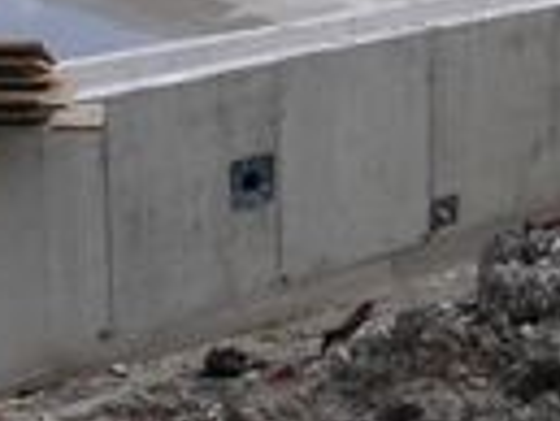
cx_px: 425
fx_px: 2137
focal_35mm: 132
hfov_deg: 14.9
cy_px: -82
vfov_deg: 11.0
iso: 50
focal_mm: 6.3
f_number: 4
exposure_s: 1/527
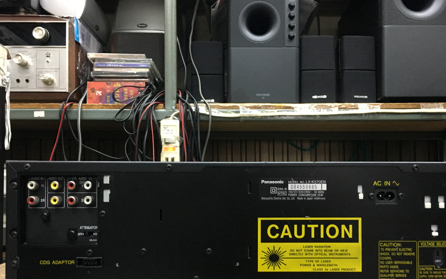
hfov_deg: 56.6
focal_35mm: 34
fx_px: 413
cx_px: 240
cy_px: 181
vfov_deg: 37.0
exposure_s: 1/10
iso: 100
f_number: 2.2
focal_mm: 4.15
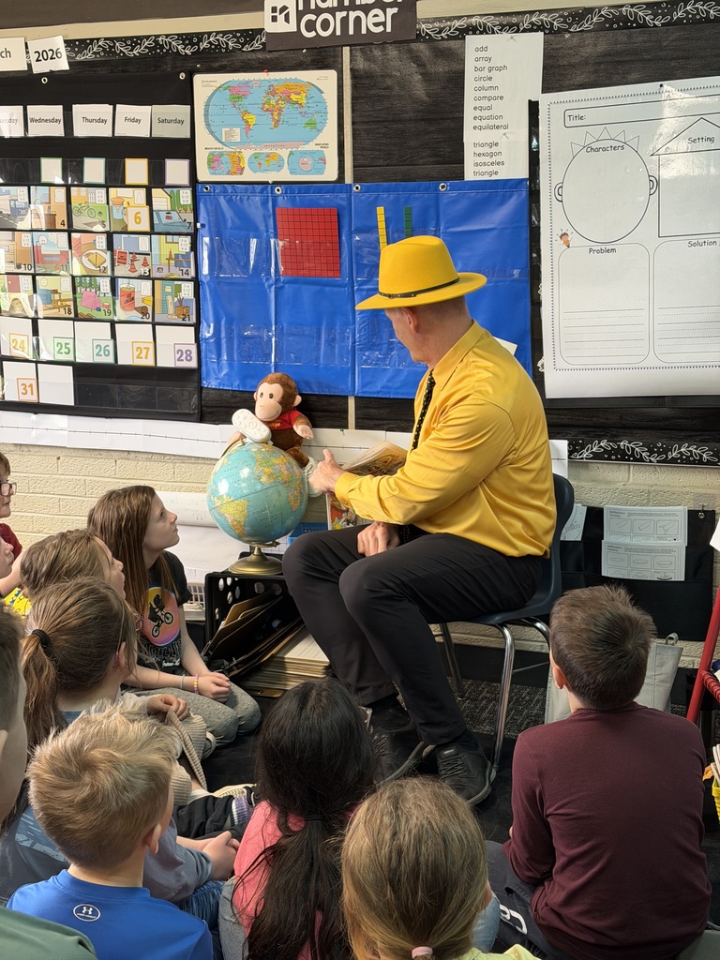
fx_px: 1331
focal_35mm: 48
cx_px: 360
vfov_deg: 39.7
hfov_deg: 30.3
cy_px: 480
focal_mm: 6.76
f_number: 1.78
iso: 160
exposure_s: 1/60
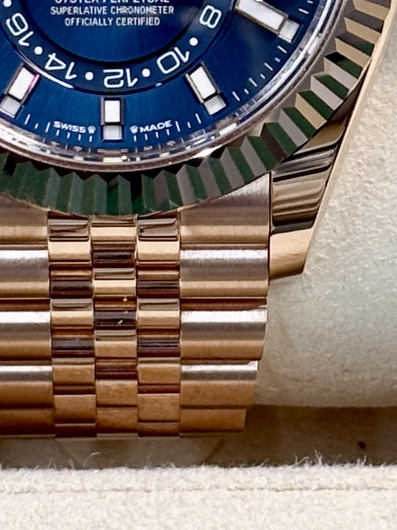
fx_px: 2126
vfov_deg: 13.9
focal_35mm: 139
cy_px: -69
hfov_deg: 10.7
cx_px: 120
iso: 25
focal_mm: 5.96
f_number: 1.6
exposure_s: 1/120
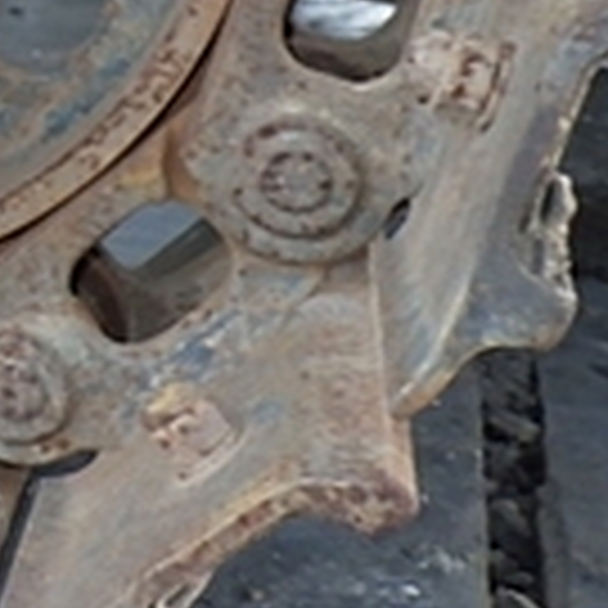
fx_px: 1749
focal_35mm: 88
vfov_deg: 18.7
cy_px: -113
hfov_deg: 16.8
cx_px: -446
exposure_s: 1/40
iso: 320
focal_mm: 5
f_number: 3.5
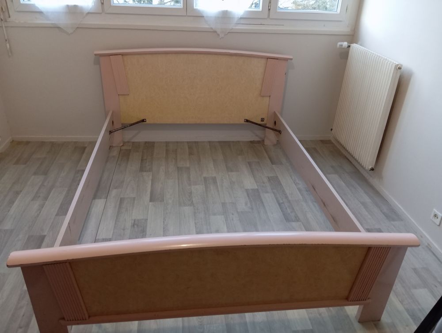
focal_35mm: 28
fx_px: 358
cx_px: 221
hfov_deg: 63.4
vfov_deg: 49.9
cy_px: 166
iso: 1112
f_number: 1.8
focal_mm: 4.22
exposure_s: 1/20
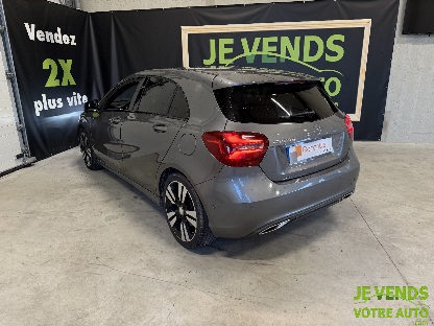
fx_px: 301
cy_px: 163
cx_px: 217
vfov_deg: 56.8
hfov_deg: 71.6
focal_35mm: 24
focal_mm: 6.76
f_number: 1.78
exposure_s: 1/50
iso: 250
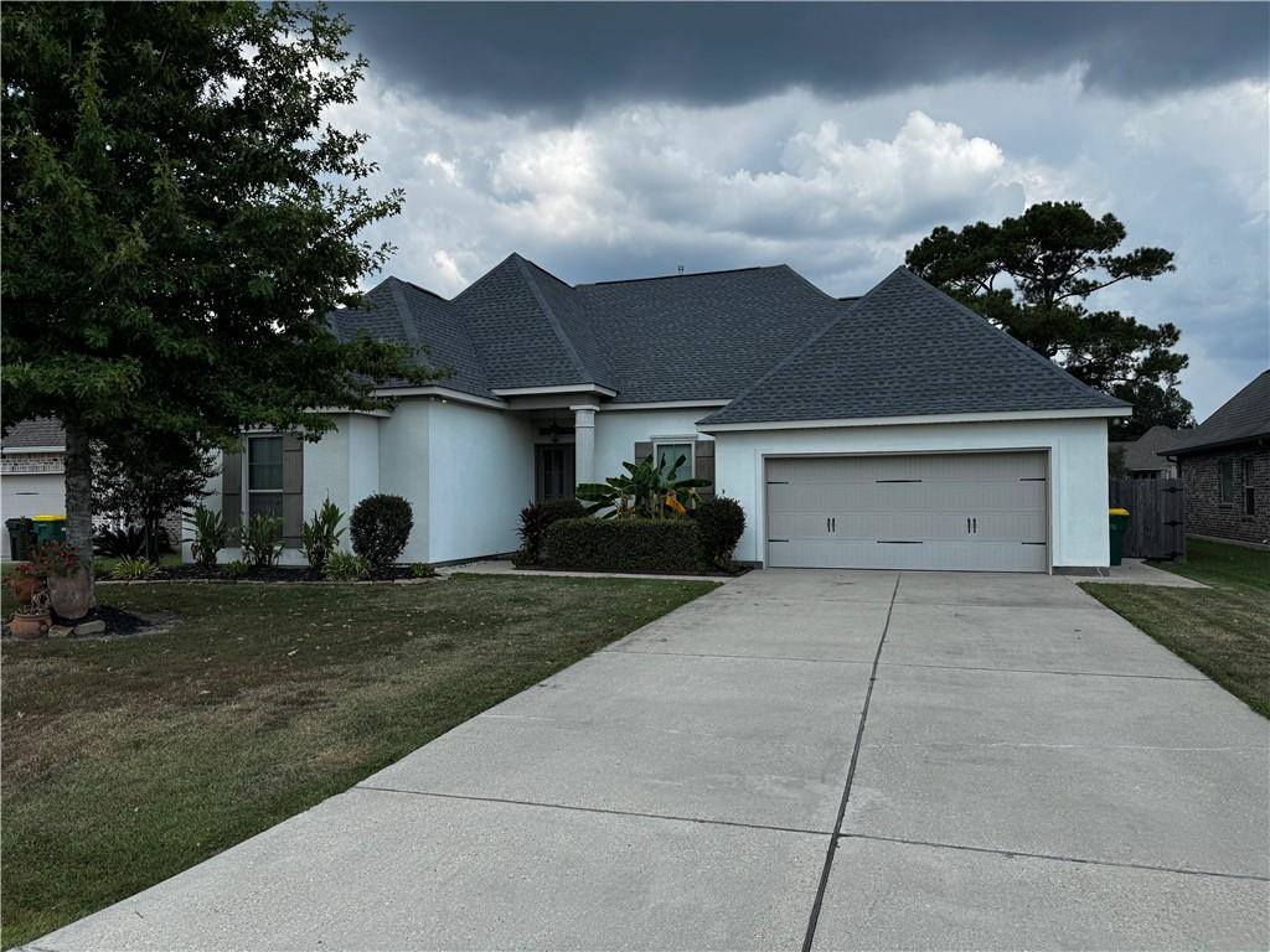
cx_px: 635
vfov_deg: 56.8
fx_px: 881
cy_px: 476
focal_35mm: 24
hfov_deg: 71.6
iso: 80
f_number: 1.78
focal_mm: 6.76
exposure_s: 1/4608
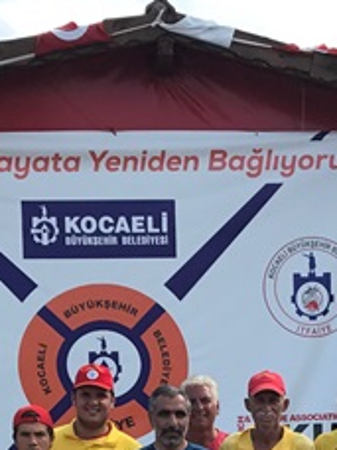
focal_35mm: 126
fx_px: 1636
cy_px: 606
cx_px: 305
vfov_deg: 14.9
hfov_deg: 11.7
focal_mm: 3.99
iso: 20
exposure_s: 1/1140
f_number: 1.8
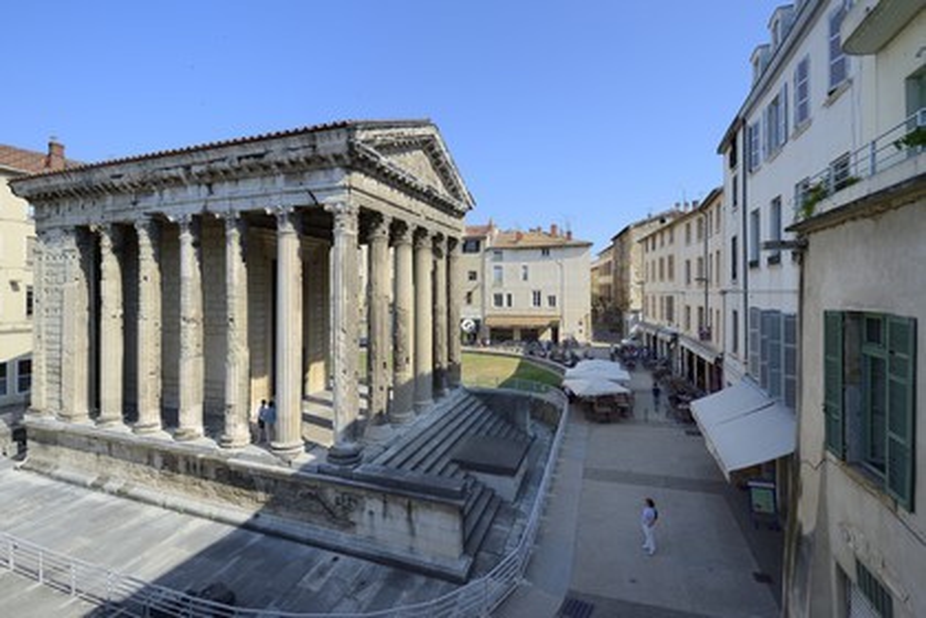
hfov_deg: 96.7
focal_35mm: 16
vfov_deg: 73.7
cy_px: 309
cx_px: 463
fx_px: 412
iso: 200
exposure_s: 1/250
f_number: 11
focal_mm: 16
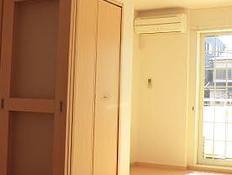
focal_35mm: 56
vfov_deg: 26.1
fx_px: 376
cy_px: 86
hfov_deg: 34.0
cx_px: 154
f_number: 3.2
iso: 80
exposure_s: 1/100
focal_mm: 4.3
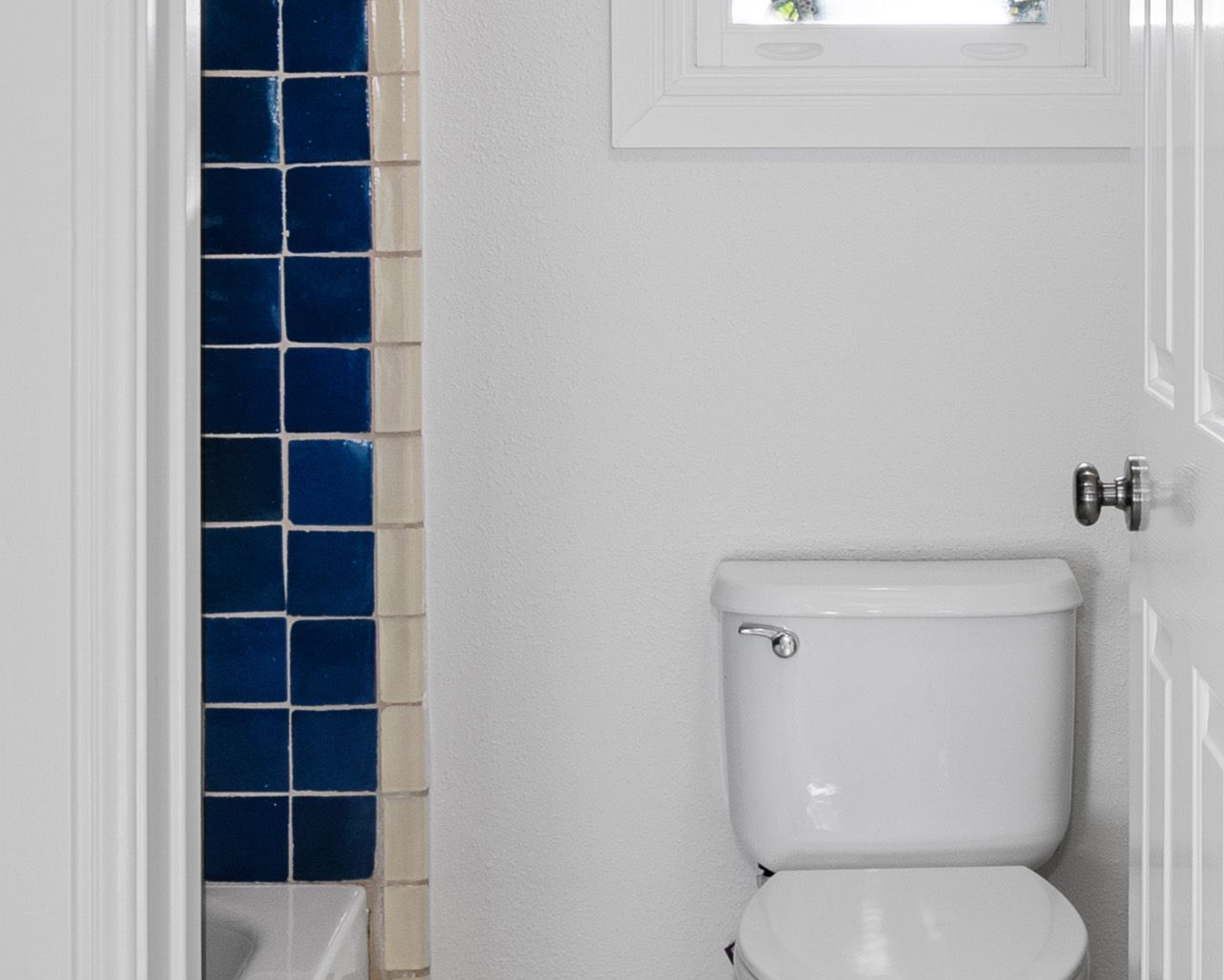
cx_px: 754
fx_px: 2536
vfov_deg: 21.6
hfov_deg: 27.1
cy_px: 179
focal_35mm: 70
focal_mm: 16
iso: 320
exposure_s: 1/8
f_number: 7.1
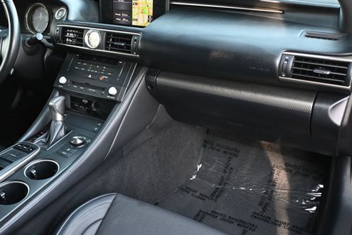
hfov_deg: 48.0
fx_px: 391
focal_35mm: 40
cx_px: 128
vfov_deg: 33.4
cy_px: 120
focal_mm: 20.5
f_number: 3.8
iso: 1600
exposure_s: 1/125
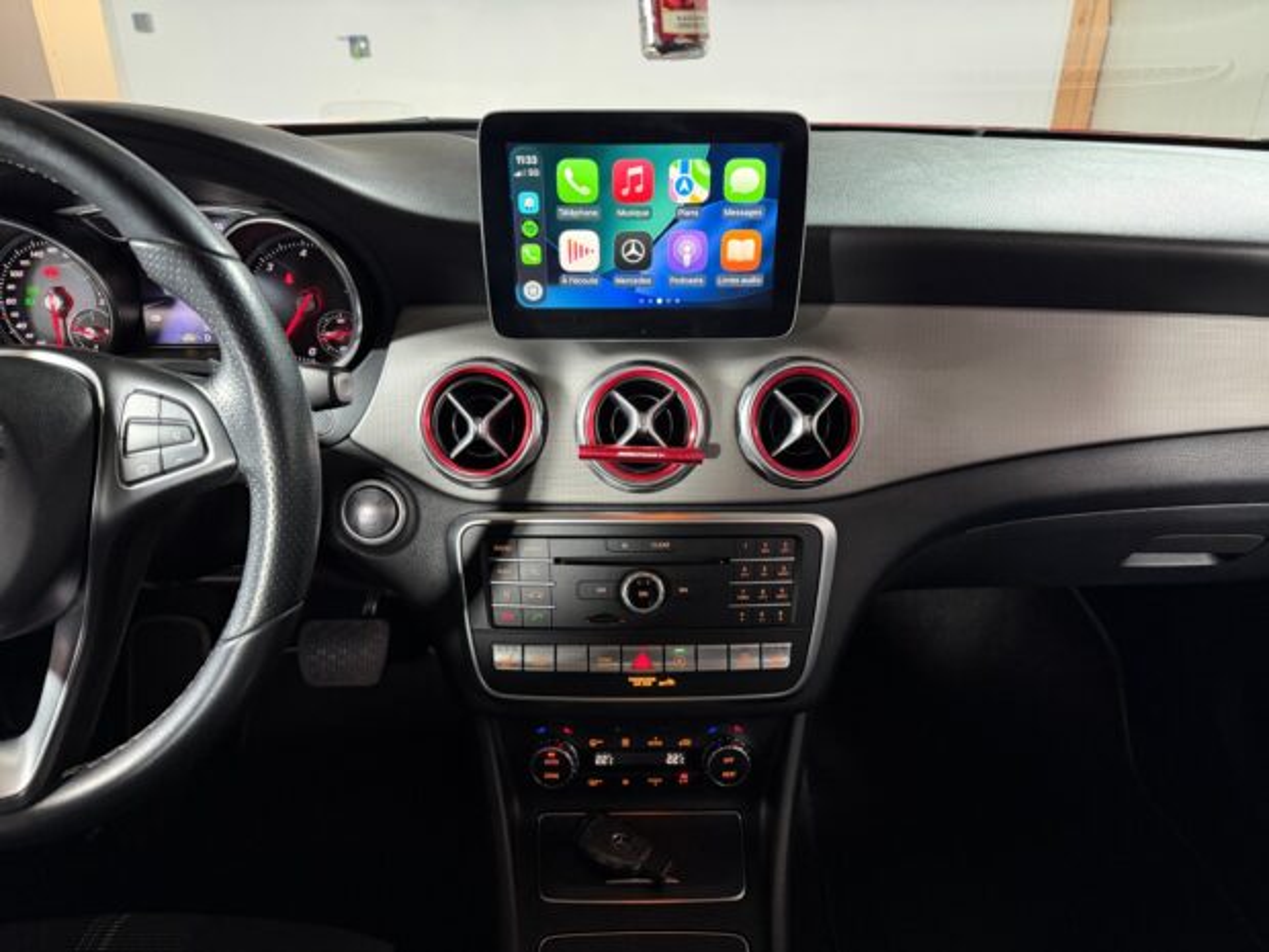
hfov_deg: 71.6
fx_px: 880
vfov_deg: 56.8
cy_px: 476
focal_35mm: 24
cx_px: 634
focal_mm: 6.76
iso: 640
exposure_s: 1/33
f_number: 1.78
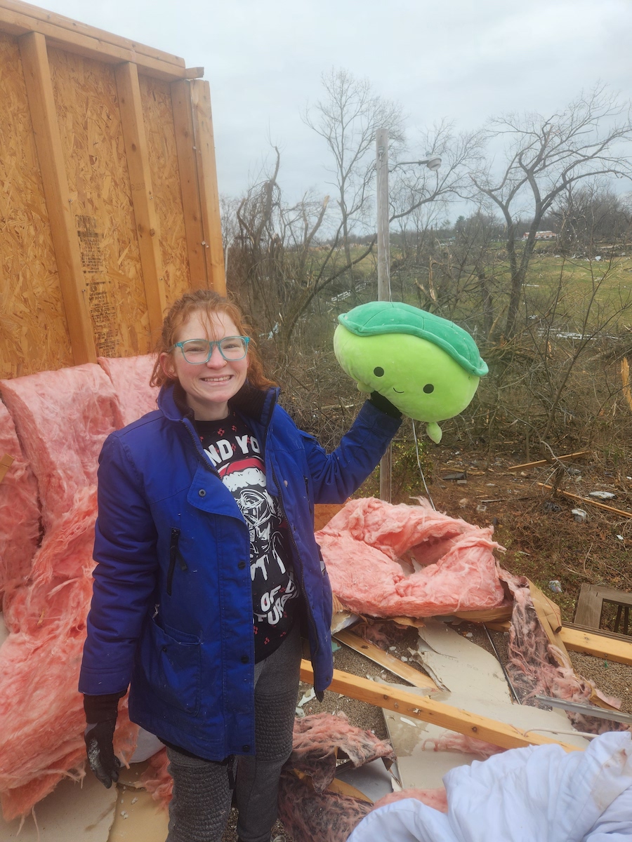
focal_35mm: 23
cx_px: 316
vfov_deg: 73.9
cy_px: 421
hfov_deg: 58.9
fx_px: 560
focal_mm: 5.4
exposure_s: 1/320
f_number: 1.8
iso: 20
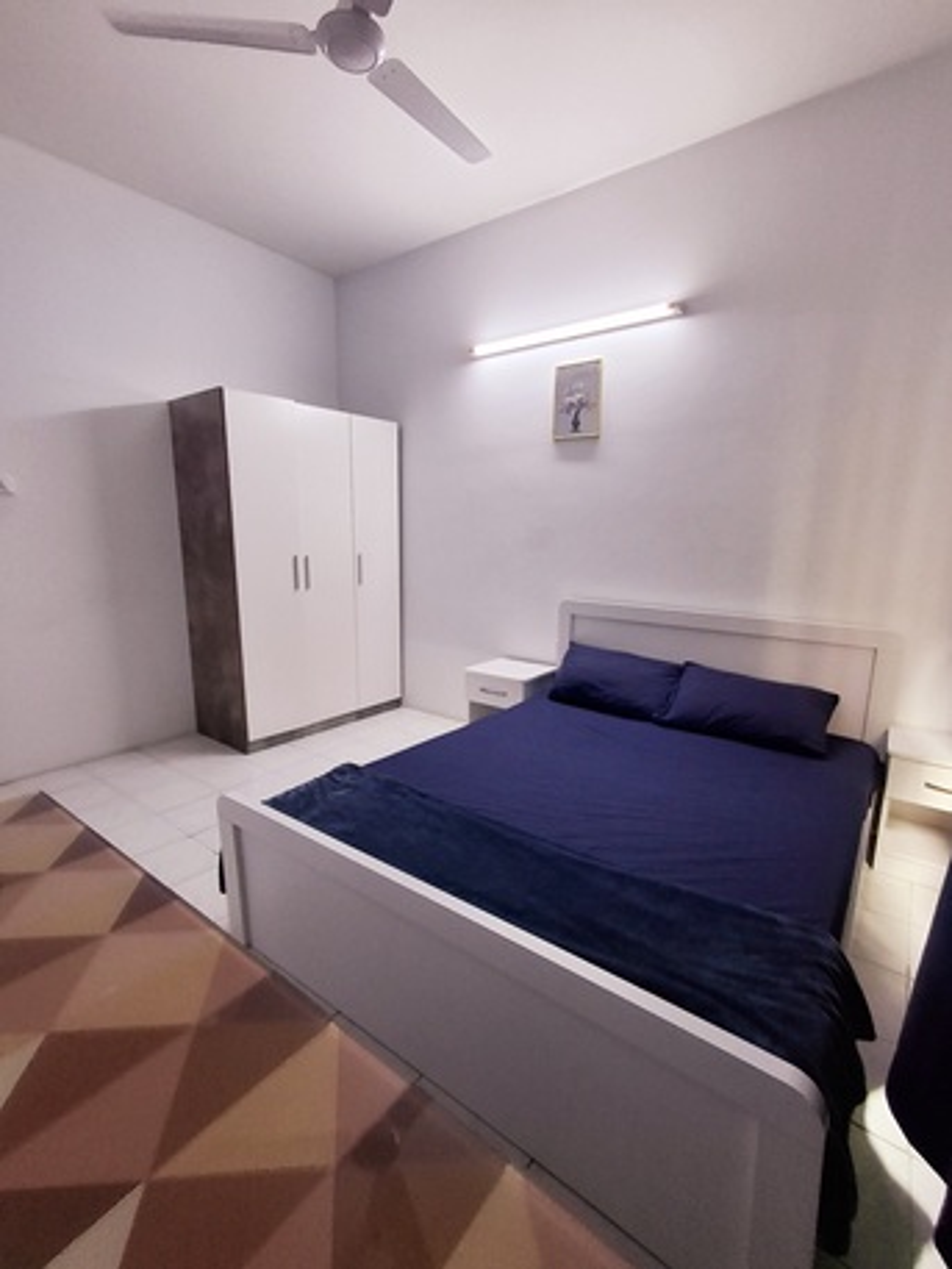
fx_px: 586
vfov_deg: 94.5
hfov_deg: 78.1
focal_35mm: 16
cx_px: 476
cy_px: 634
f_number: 2.2
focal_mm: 1.64
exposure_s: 1/50
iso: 125
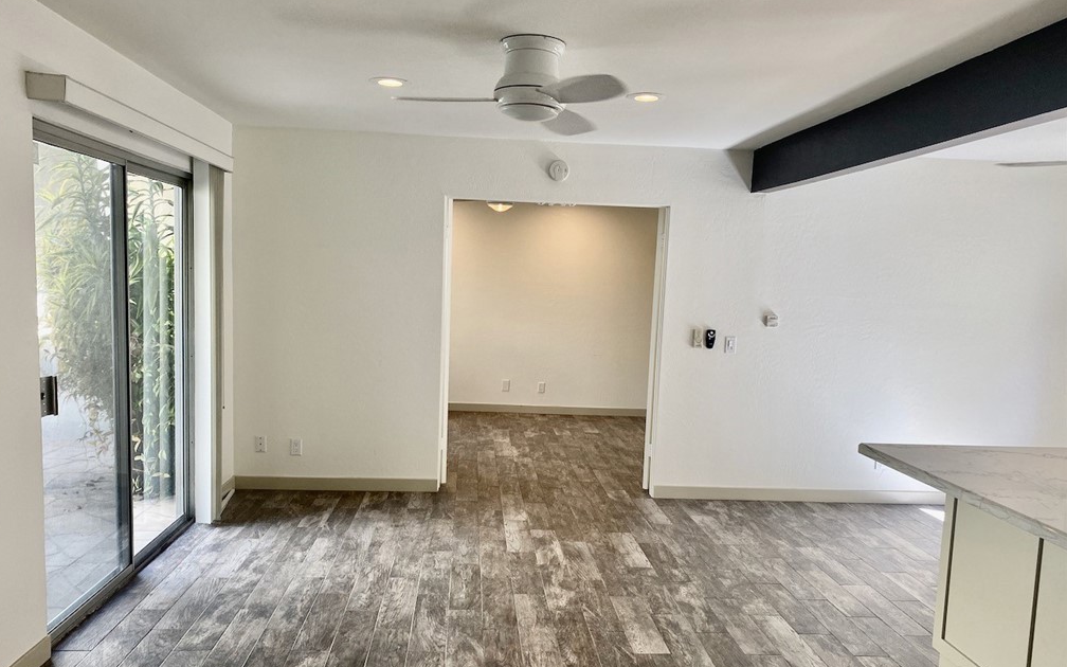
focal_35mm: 28
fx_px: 814
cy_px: 384
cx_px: 526
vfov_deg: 44.4
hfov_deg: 66.5
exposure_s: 1/120
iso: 80
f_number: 1.8
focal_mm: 4.25
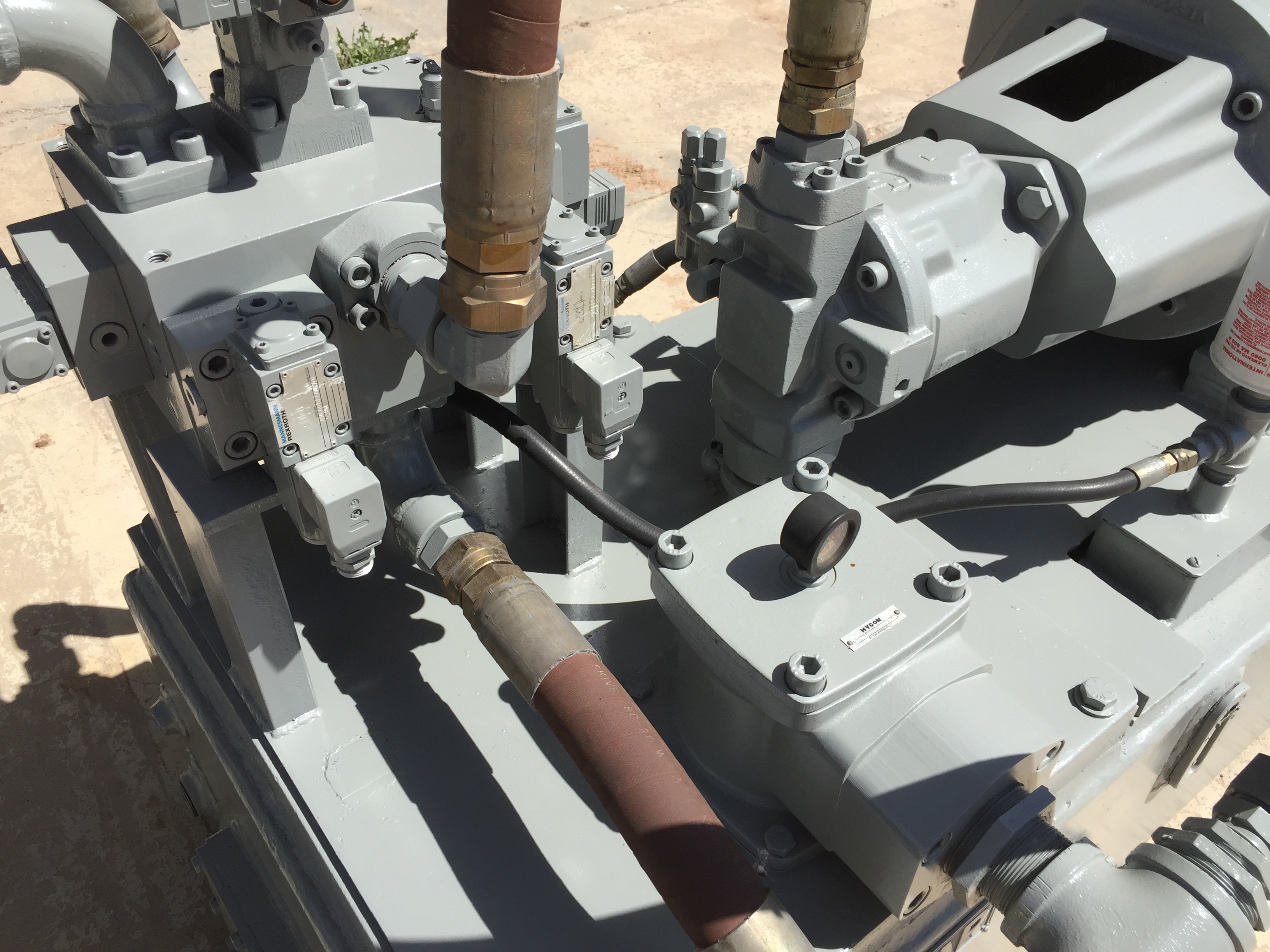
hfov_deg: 61.7
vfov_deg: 48.2
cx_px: 635
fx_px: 1064
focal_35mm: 29
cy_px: 476
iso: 32
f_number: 2.2
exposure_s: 1/1883
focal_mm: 4.15
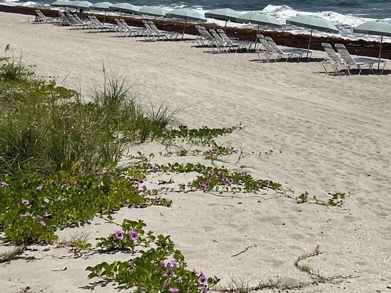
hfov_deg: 25.0
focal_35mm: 75
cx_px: 371
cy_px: -48
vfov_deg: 18.7
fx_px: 847
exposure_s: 1/9091
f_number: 1.6
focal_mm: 4.2
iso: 32
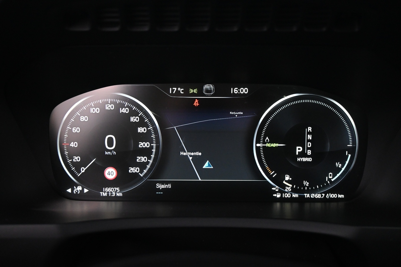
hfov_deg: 61.9
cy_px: 134
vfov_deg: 43.6
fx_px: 334
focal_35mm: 30
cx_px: 200
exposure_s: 1/30
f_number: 3.8
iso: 2500
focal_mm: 20
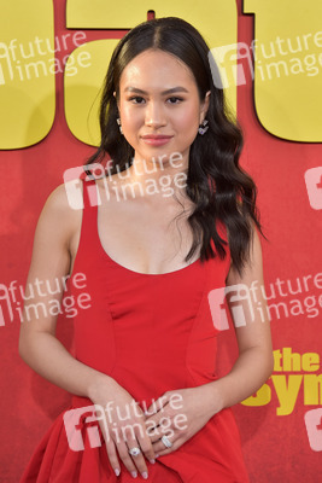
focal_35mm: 122
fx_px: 1635
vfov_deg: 16.8
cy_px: 242
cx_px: 161
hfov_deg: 11.2
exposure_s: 1/1250
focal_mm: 122
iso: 1250
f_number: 6.3
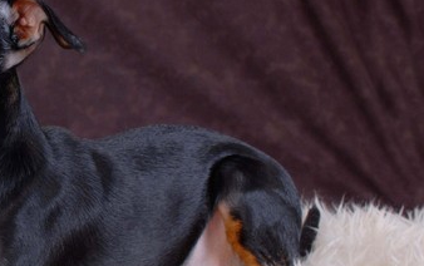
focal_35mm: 95
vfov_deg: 13.8
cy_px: 109
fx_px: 1099
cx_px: 1
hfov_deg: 21.1
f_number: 11
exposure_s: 1/160
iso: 100
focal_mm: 30
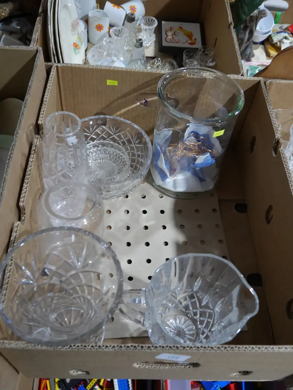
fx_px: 383
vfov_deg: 53.9
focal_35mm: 34
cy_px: 195
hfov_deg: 41.8
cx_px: 146
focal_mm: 17
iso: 640
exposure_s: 1/60
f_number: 4
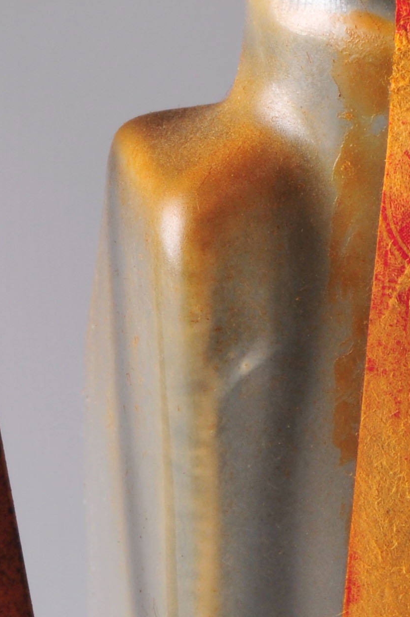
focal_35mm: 248
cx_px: 387
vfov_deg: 8.3
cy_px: 149
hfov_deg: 5.5
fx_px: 4247
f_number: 18
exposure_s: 1/200
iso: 100
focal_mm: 48
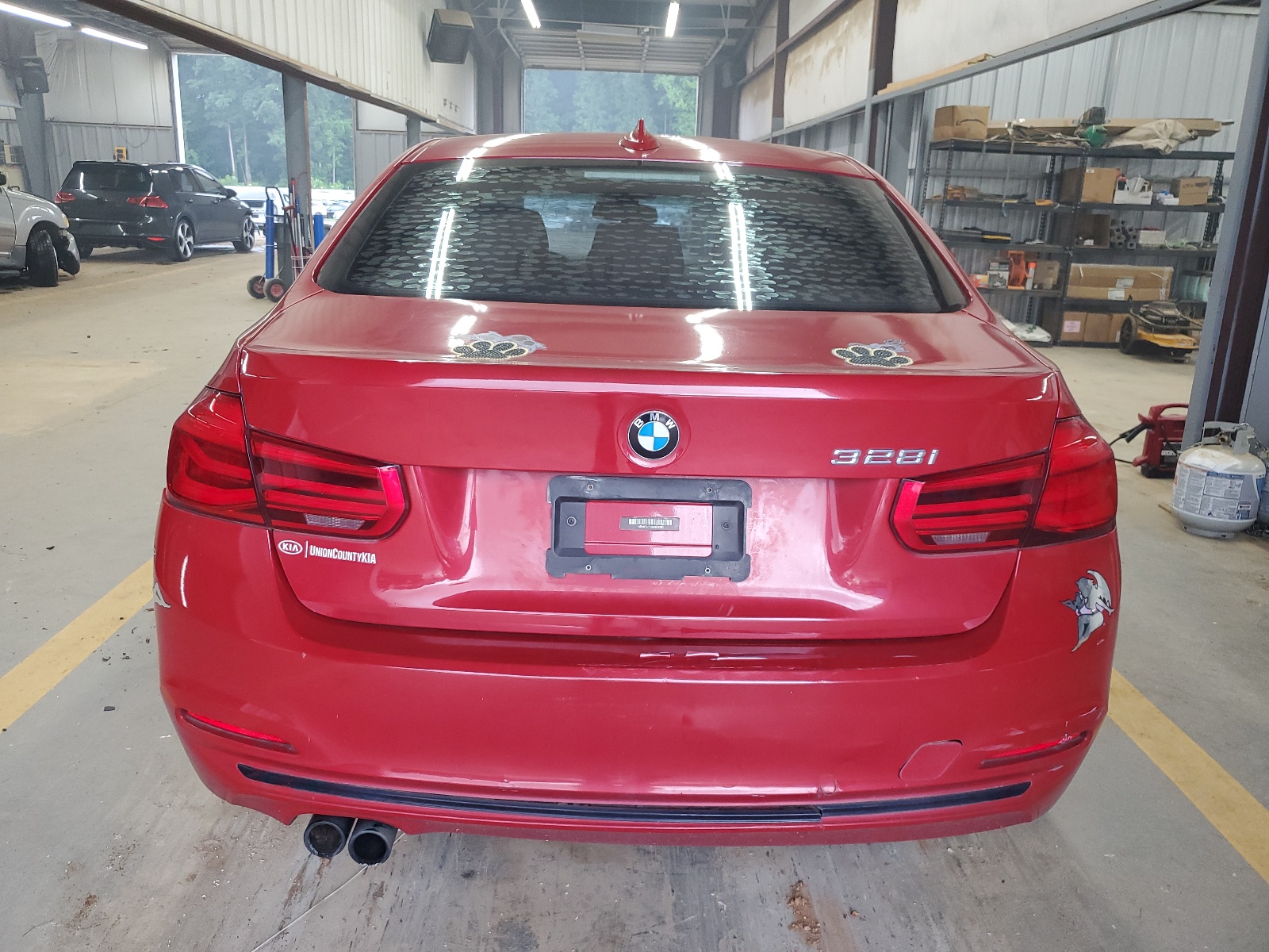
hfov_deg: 67.3
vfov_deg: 53.1
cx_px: 634
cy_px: 476
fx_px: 953
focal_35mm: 26
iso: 90
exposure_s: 1/120
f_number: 1.5
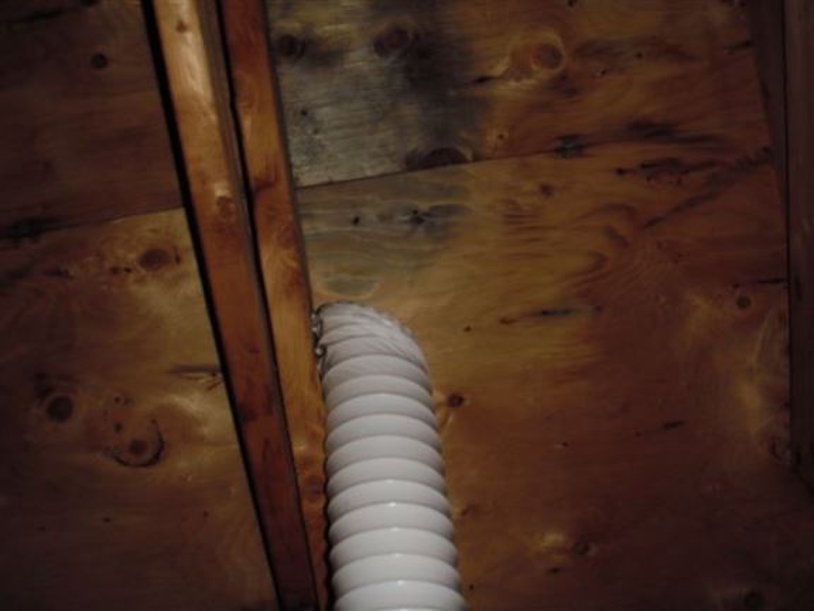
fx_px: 894
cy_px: 306
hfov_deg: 49.0
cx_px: 407
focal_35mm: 38
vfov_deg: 37.7
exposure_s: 1/30
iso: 125
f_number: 3.5
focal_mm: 6.7
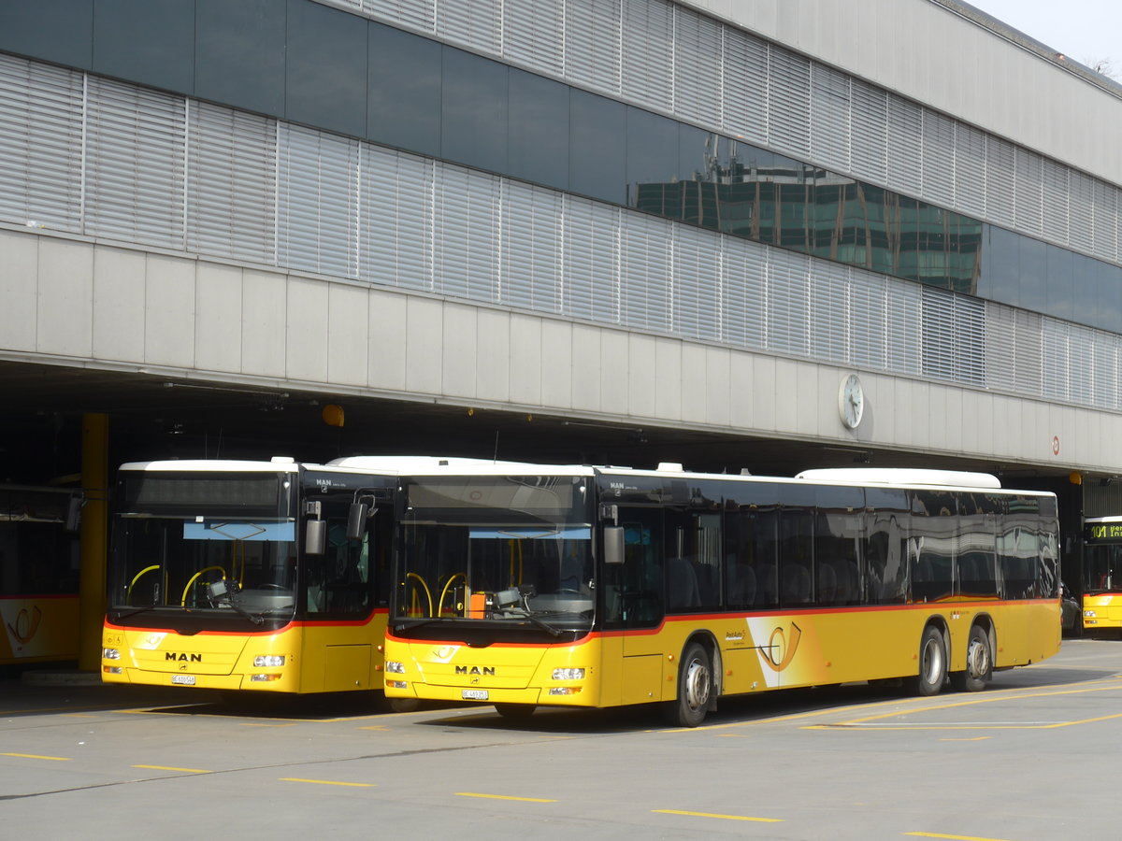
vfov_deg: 16.4
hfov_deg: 21.8
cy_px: 420
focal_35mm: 90
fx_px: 2917
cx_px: 561
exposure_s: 1/250
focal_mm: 18
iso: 80
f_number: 4.6
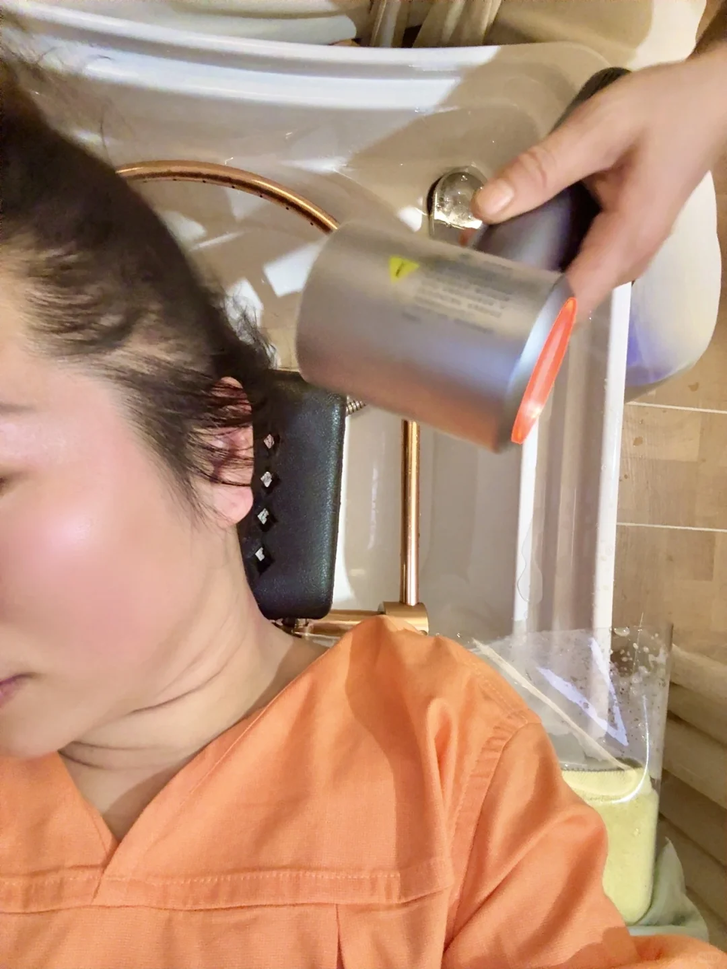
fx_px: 644
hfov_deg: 58.9
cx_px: 364
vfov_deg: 73.9
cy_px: 484
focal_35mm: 23
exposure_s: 1/30
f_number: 1.9
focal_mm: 2.69
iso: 500
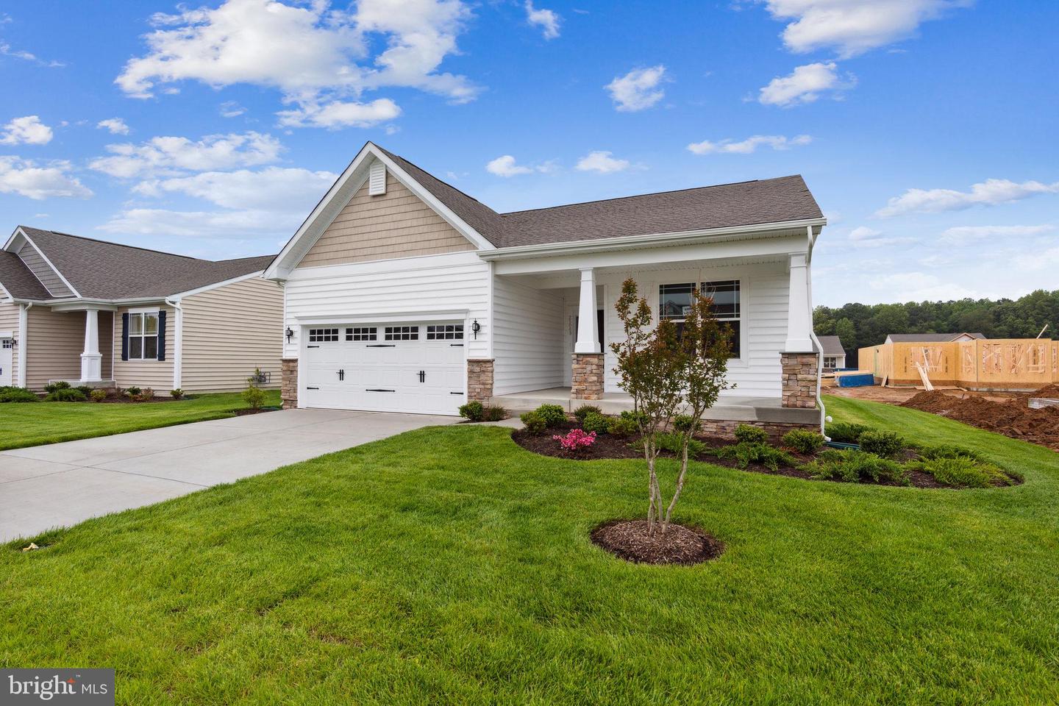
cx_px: 530
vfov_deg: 70.4
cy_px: 353
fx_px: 500
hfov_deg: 93.3
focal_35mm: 17
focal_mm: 17
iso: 320
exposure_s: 1/800
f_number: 8
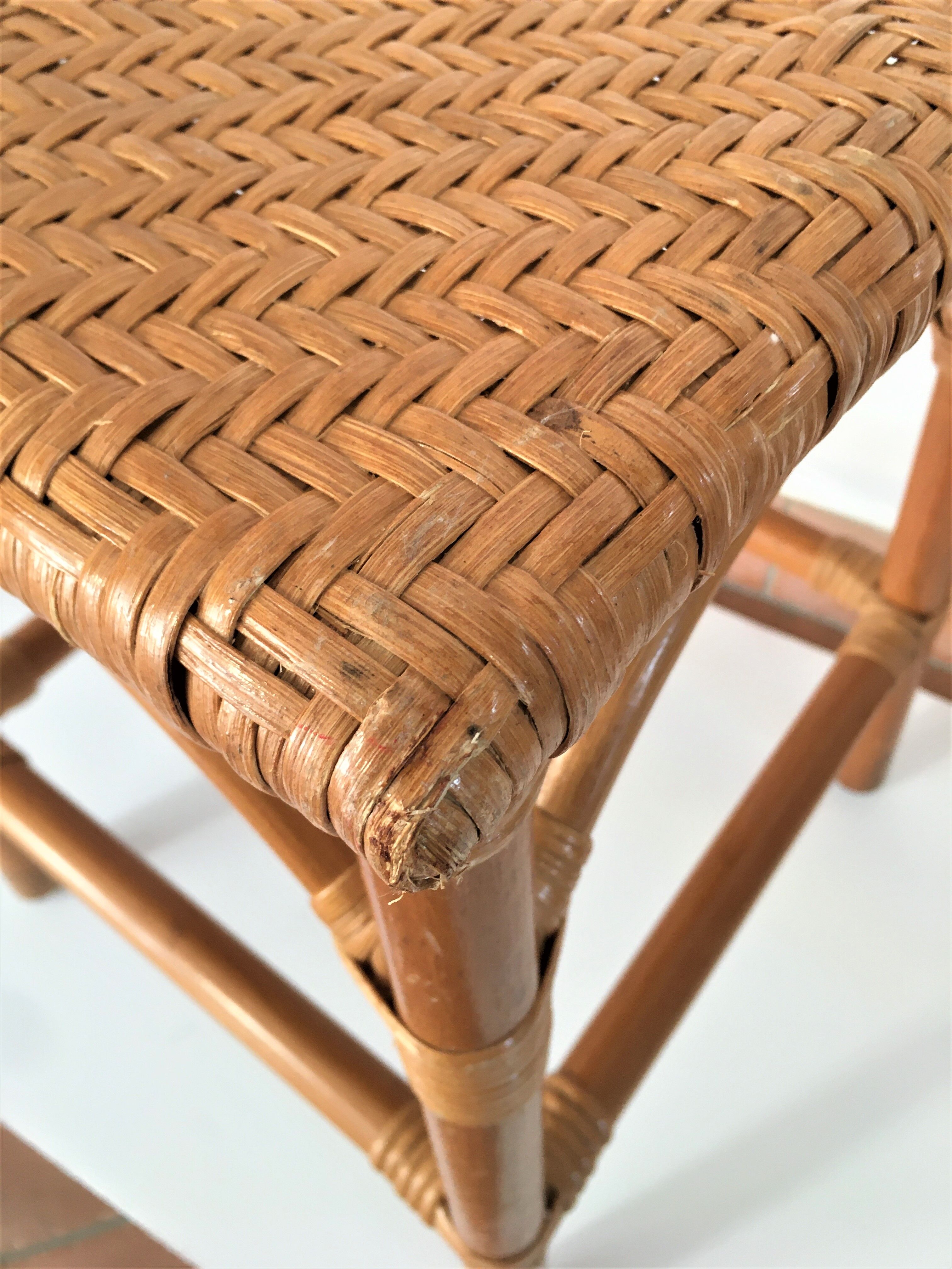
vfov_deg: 61.7
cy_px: 634
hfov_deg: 48.2
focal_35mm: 29
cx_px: 476
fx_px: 1063
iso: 64
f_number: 2.2
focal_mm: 4.15
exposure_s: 1/33
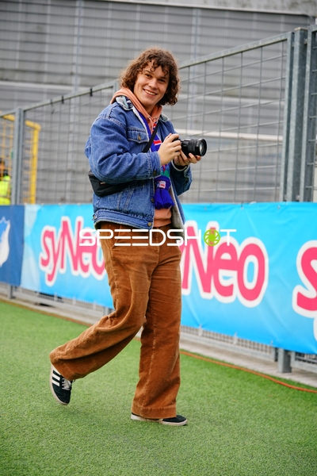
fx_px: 925
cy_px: 238
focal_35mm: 70
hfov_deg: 19.5
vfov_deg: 28.8
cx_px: 158
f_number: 2.8
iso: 640
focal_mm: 70
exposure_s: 1/1600
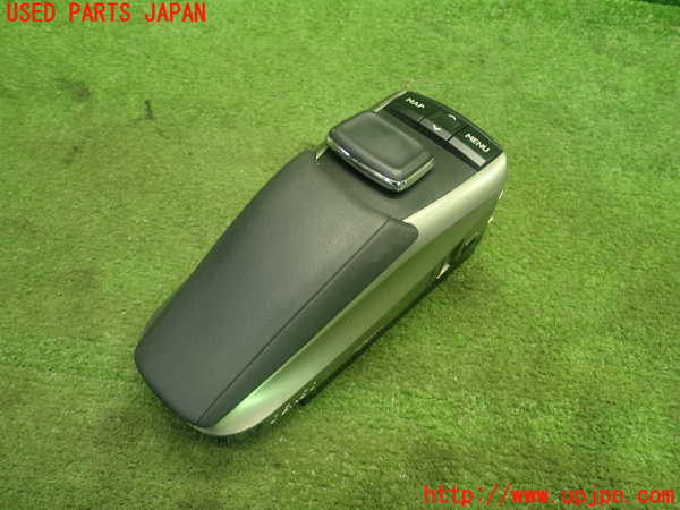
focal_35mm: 30
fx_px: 589
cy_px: 255
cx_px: 340
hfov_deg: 60.0
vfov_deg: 46.8
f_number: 2.3
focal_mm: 5.4
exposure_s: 1/30
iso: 200
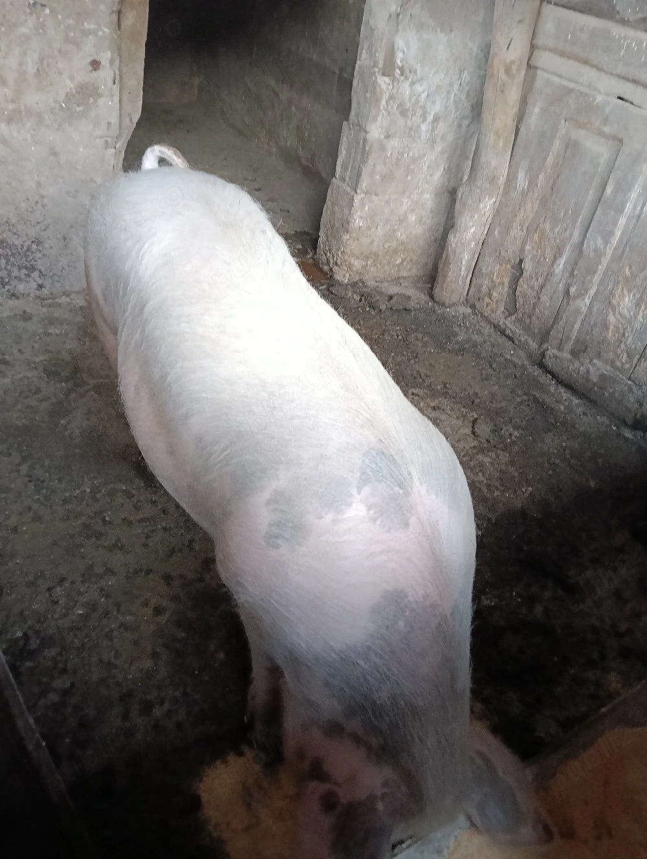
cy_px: 430
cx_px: 324
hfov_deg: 51.5
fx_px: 671
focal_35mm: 27
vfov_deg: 65.2
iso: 1000
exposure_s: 1/25
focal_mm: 3.98
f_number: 1.8
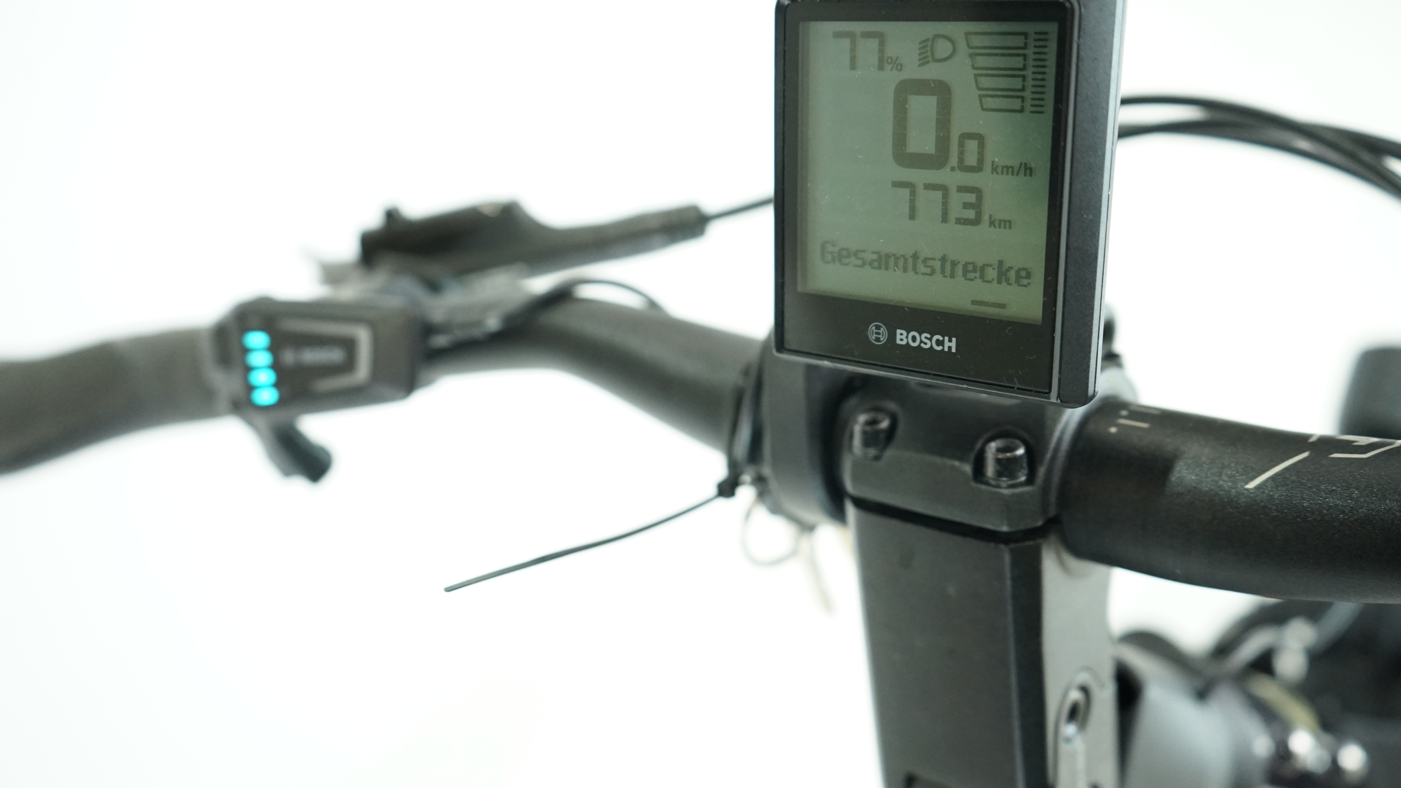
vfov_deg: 33.7
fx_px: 1300
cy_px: 373
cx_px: 700
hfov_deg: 56.6
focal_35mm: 35
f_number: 4
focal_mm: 33
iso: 2500
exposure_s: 1/200
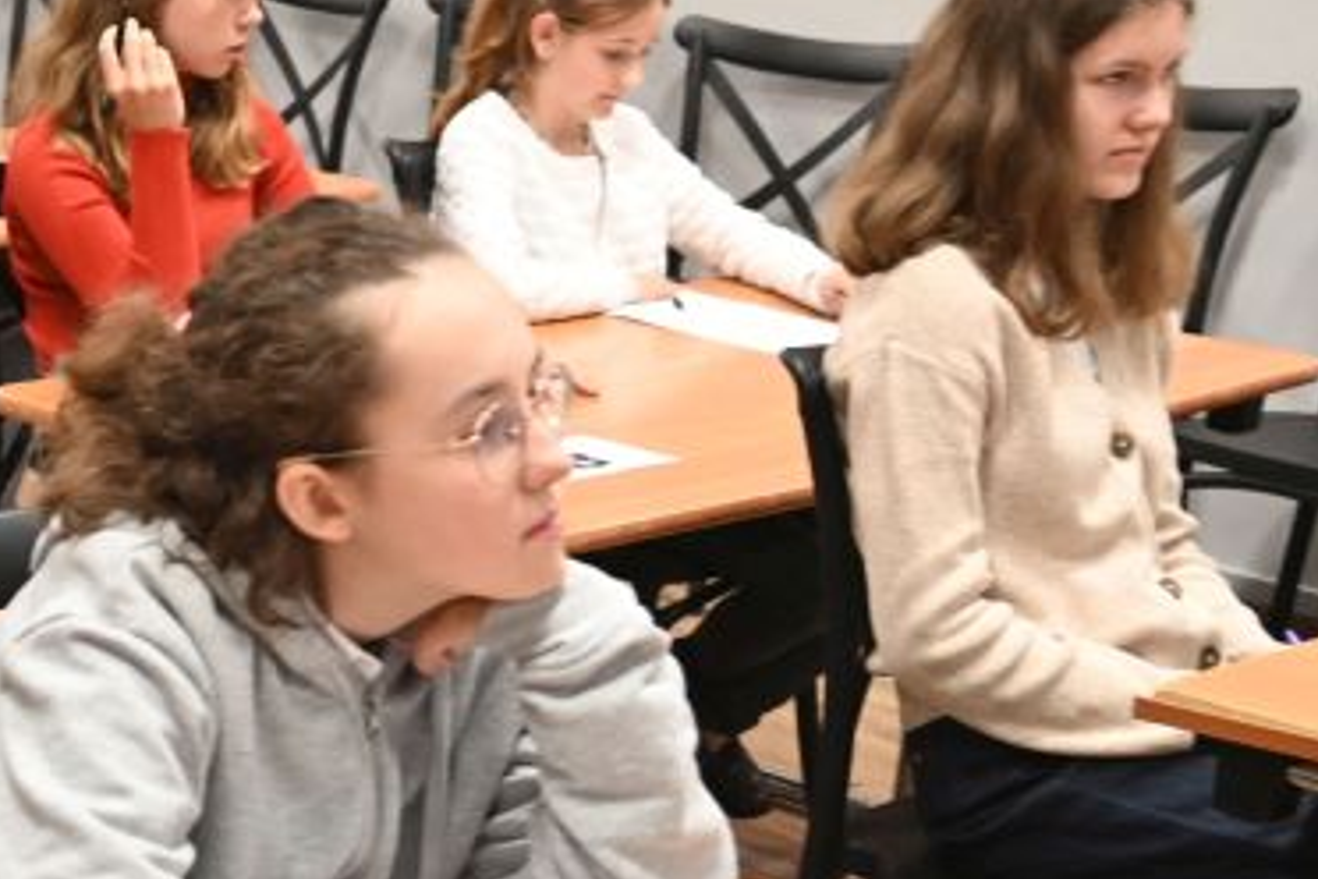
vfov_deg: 15.9
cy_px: 542
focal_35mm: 86
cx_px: -361
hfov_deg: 21.5
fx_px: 3148
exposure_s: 1/25
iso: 1600
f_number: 4
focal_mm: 32
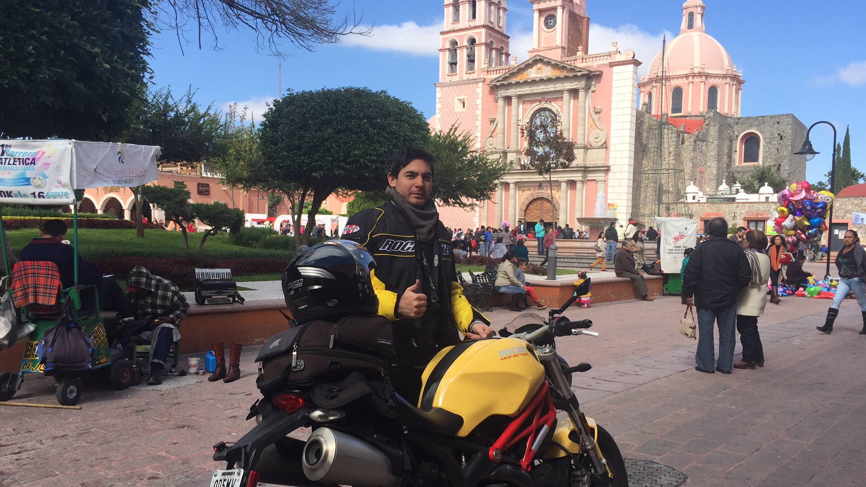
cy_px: 302
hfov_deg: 61.0
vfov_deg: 36.5
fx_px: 735
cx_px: 434
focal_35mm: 32
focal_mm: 4.15
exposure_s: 1/1199
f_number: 2.2
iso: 32
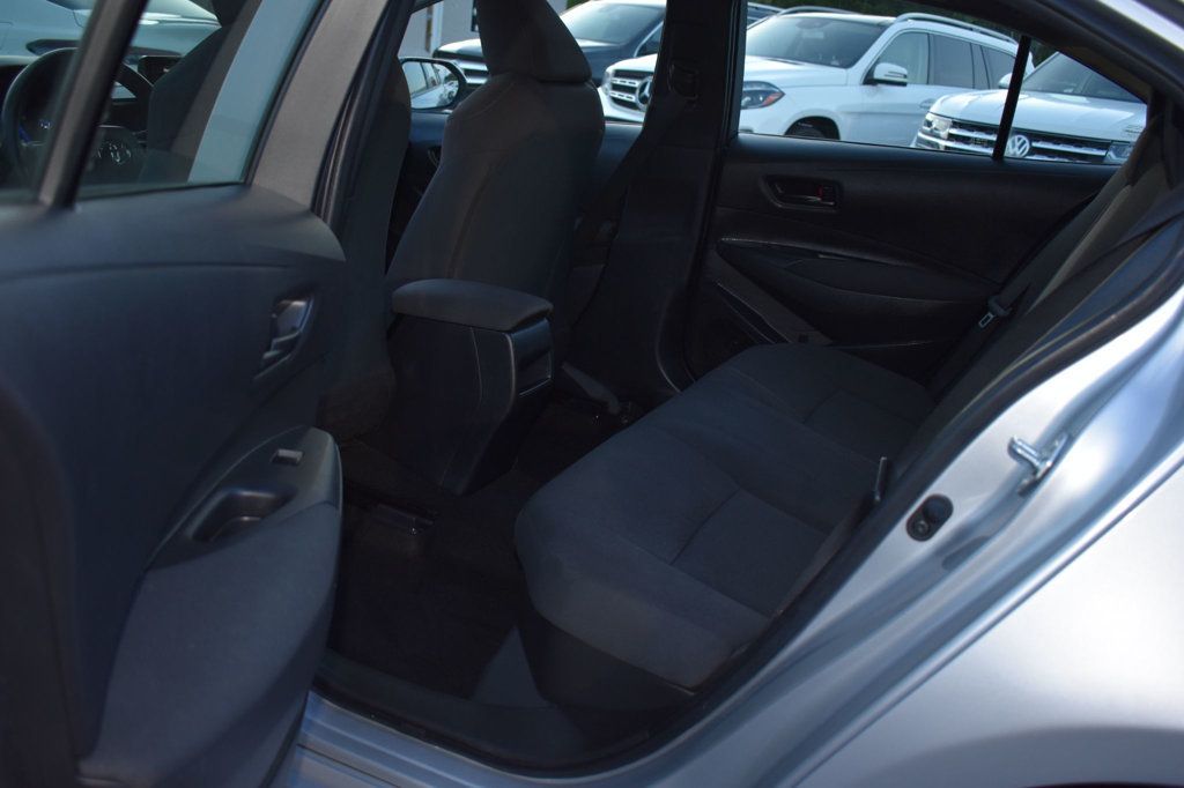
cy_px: 394
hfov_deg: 57.2
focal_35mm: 33
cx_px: 592
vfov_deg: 39.9
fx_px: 1085
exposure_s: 1/30
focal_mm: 22
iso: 500
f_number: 3.8
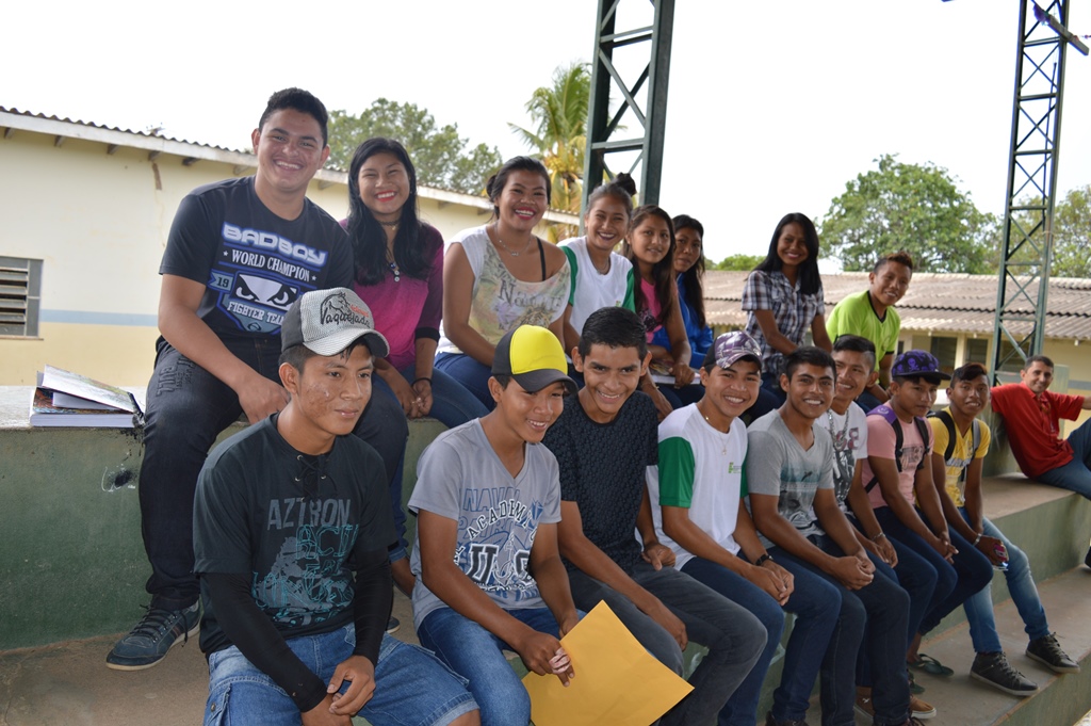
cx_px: 546
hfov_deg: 67.4
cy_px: 363
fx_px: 818
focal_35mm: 27
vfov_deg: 47.9
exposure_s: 1/200
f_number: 5
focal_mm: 18
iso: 100
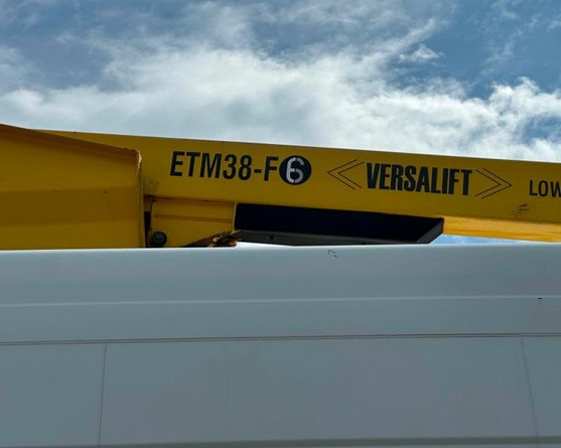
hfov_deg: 23.6
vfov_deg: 18.9
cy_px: 226
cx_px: 299
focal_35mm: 81
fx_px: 1344
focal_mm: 9
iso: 32
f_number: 2.8
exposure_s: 1/2016
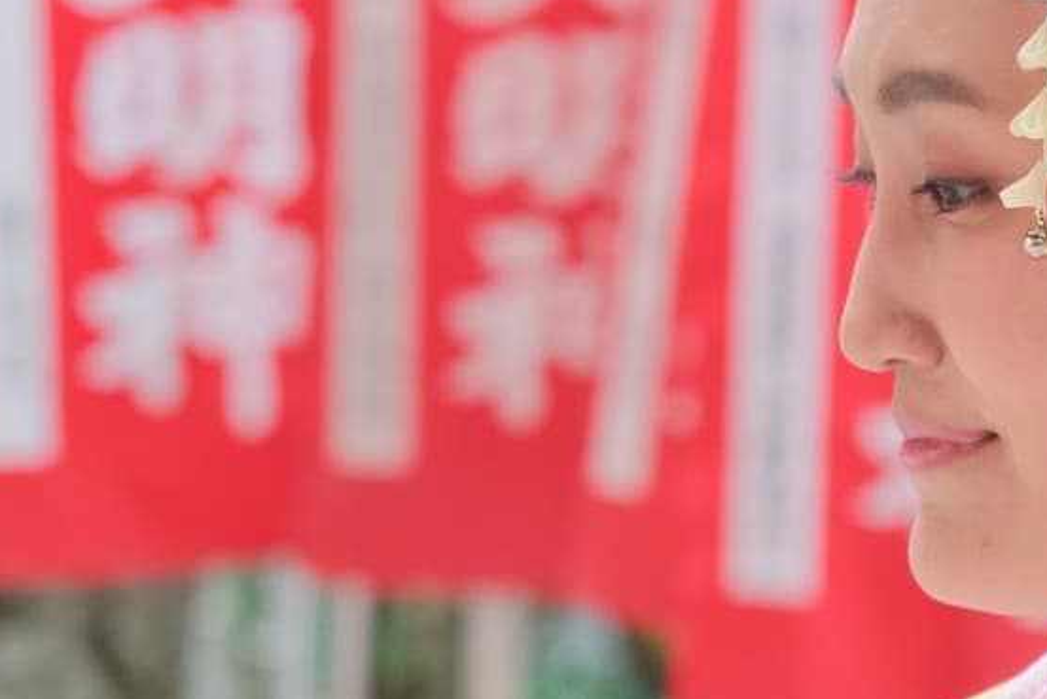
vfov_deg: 4.9
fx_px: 8174
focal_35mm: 281
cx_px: 922
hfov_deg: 7.3
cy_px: 134
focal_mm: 72.1
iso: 1600
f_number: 4.5
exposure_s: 1/250
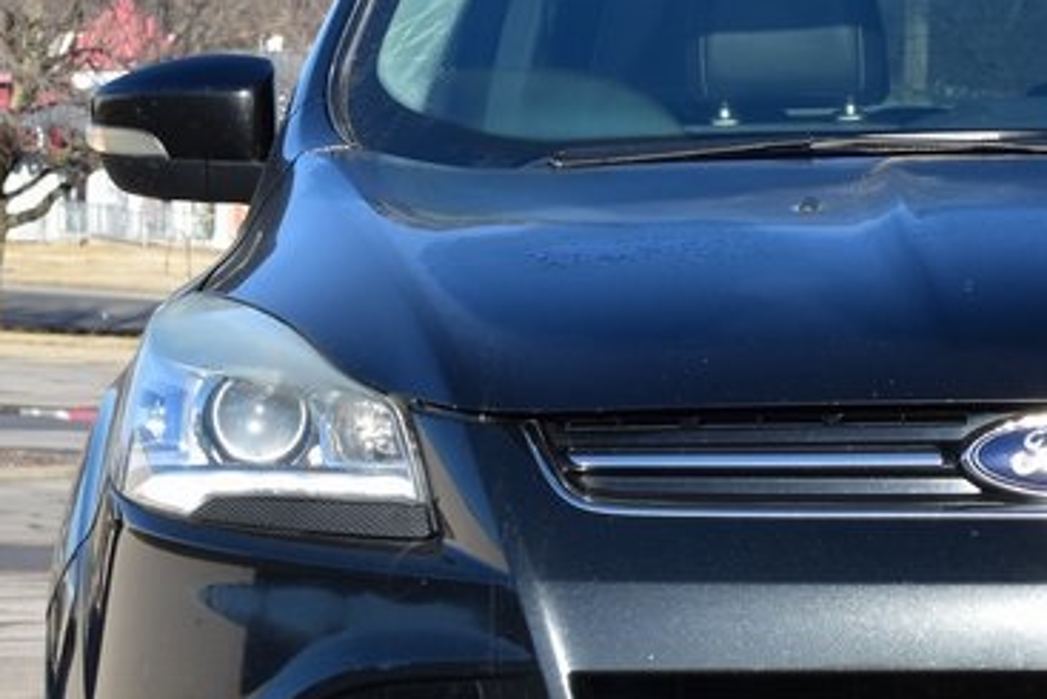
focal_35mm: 230
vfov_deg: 6.0
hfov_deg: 8.9
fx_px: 6703
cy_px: 555
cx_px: 1073
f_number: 10
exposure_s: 1/320
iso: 400
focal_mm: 55
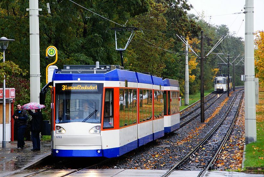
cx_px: 107
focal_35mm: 189
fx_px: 1387
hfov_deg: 10.9
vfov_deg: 7.3
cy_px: 74
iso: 400
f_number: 5.6
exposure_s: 1/125
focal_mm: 100
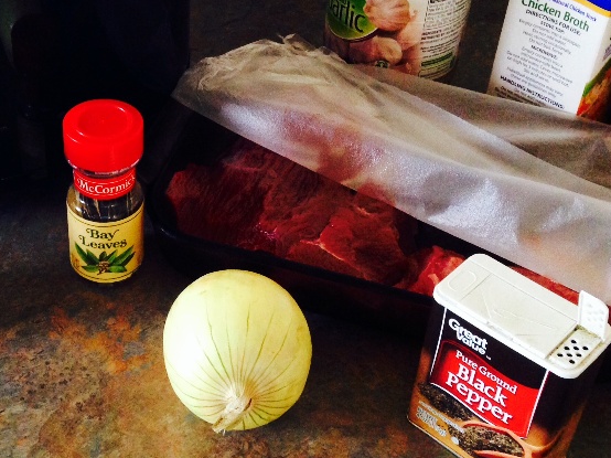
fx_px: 1076
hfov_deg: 30.9
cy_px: 159
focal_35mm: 61
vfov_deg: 23.9
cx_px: 124
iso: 200
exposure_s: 1/20
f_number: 2.4
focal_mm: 4.12
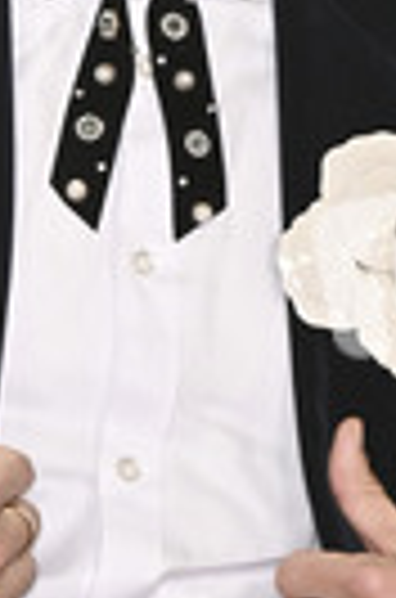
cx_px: 135
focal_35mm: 451
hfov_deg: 3.0
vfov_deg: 4.6
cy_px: 27
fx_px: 7480
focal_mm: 100
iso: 2500
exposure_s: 1/320
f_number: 5.6
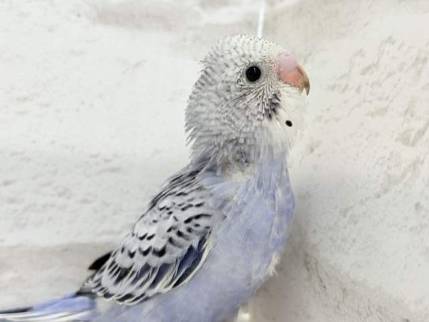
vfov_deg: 28.0
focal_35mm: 52
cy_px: 161
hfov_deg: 36.8
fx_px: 644
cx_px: 214
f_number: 1.6
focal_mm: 5.96
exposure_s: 1/50
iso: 64
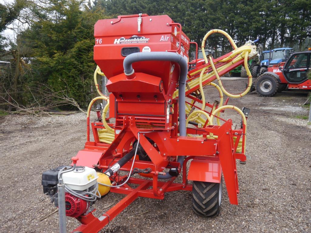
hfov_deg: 60.0
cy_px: 116
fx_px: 270
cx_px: 156
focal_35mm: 30
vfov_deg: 46.8
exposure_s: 1/160
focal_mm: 15
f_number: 4.5
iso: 160
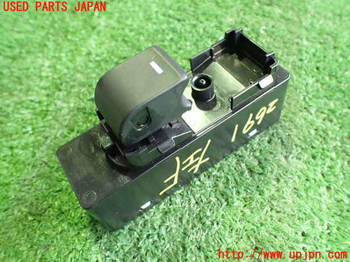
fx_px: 303
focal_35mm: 30
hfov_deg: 60.0
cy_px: 131
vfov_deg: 46.8
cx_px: 175
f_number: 2.3
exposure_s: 1/30
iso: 800
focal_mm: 5.4
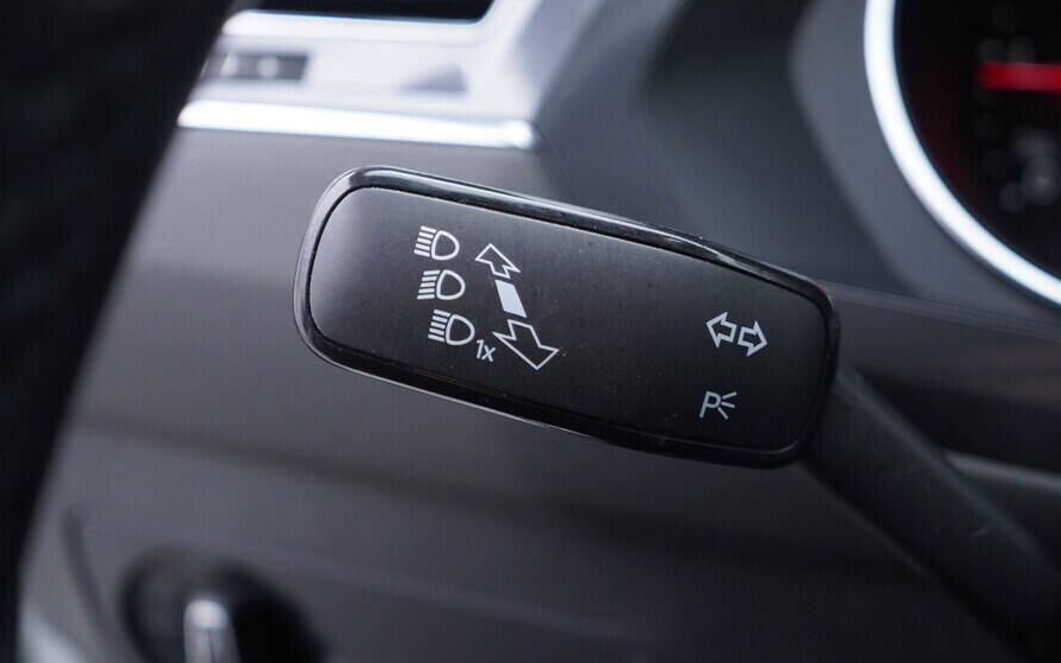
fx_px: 1214
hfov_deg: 47.2
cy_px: 269
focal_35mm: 42
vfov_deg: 30.5
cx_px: 561
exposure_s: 1/40
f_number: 2.8
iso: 200
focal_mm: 24
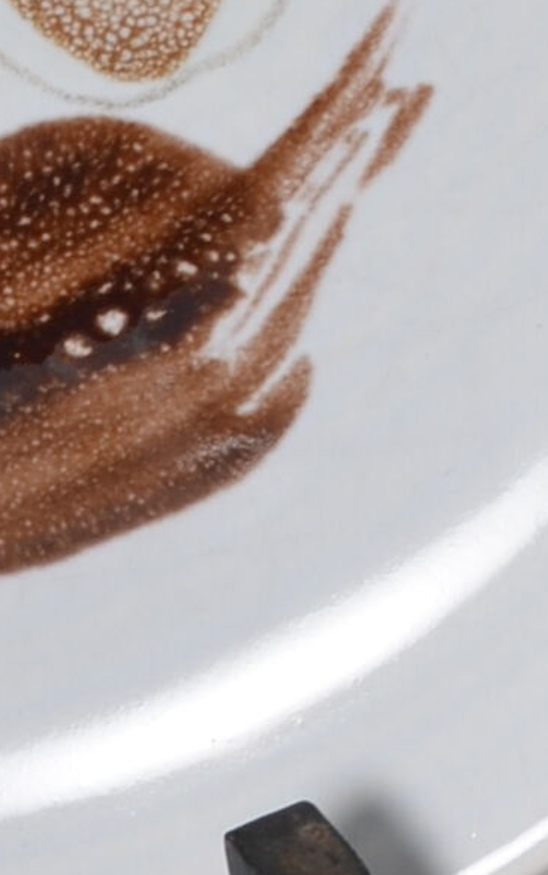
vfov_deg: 4.3
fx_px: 11509
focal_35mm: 482
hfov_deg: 2.7
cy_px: 1083
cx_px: 1647
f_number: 11
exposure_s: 1/125
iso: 100
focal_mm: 50
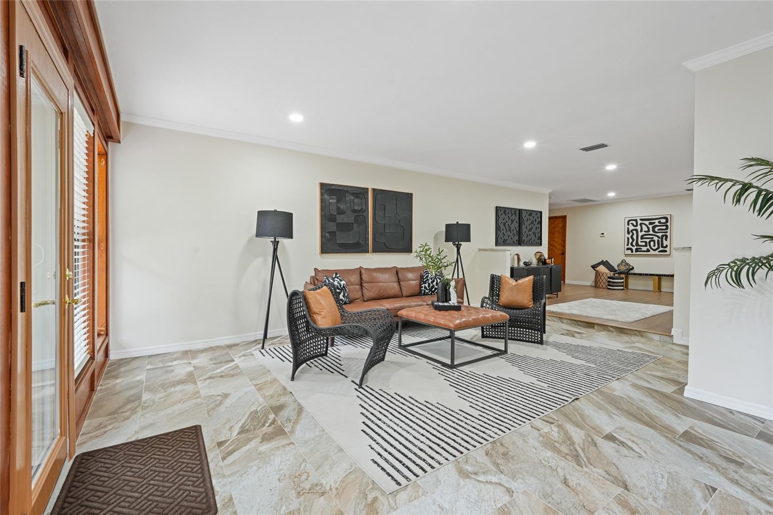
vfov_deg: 73.7
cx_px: 386
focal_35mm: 16
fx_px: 343
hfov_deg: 96.7
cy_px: 258
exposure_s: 1/1.25
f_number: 9
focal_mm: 16
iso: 250
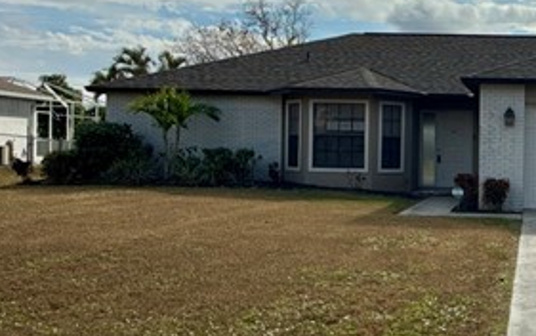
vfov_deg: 24.0
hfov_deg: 34.1
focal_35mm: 54
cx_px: 540
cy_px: 157
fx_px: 789
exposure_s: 1/4762
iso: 50
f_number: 2.2
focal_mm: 2.22
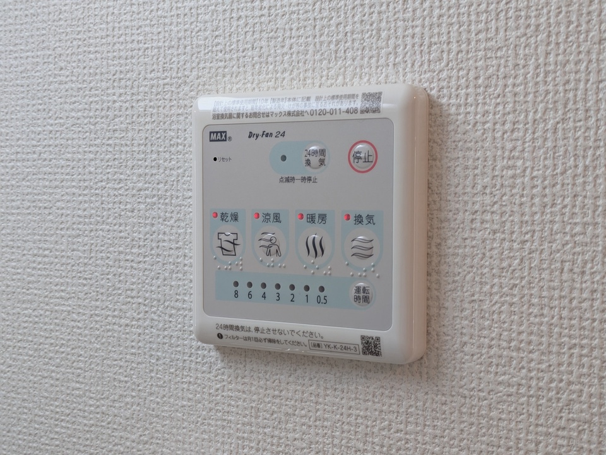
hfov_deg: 37.5
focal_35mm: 51
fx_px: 893
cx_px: 303
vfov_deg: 28.6
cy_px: 228
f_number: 1.89
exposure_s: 1/40
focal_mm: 5.43
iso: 49
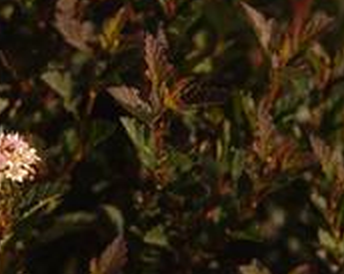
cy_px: 171
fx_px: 2663
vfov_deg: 5.9
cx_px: 16
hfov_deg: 7.4
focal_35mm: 262
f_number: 8
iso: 100
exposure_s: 1/200
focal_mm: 80
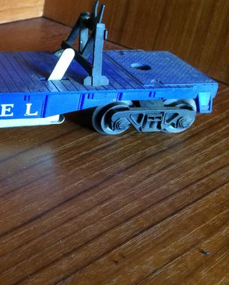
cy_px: 133
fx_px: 491
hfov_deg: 23.7
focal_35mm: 58
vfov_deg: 32.4
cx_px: -53
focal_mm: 4.12
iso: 250
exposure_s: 1/30
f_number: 2.2
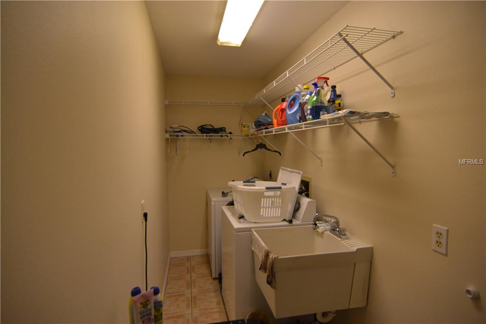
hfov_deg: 90.0
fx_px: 243
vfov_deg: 67.3
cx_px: 243
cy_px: 162
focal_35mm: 18
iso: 640
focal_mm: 12
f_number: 4
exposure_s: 1/60
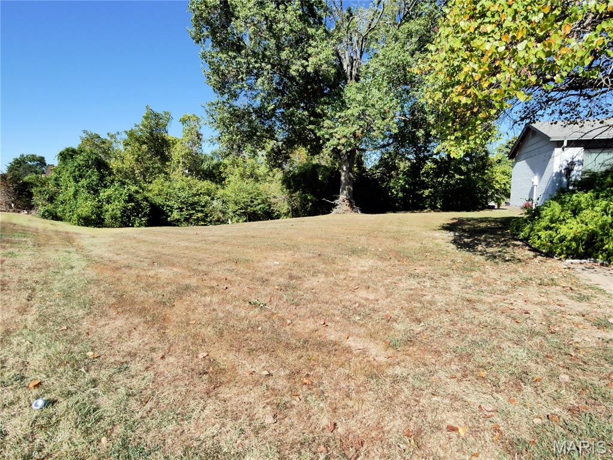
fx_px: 319
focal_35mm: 18
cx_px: 306
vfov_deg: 71.6
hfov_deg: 87.7
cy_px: 230
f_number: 9
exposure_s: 1/500
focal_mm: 9
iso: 800
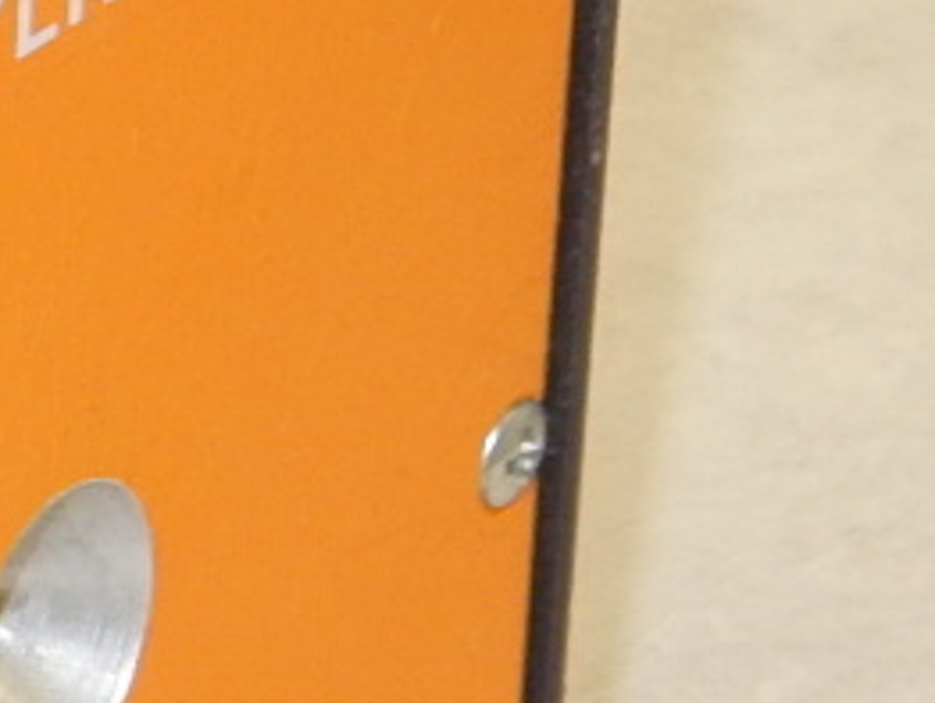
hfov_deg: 6.0
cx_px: -1745
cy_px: 271
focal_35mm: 311
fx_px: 8408
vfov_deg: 4.8
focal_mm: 9
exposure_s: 1/30
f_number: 4.5
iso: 200
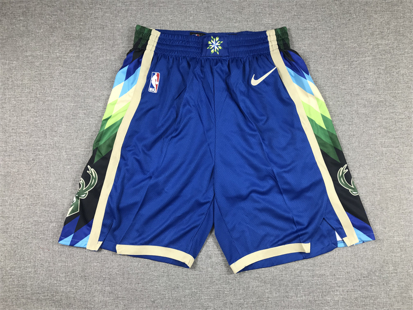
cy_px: 155
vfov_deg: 49.7
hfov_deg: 63.4
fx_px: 334
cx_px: 206
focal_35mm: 28
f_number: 1.8
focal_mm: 3.99
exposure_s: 1/50
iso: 32
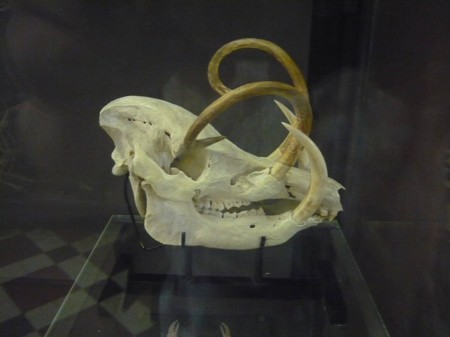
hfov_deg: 55.4
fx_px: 429
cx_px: 225
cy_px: 168
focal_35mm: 33
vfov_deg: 42.9
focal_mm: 5.5
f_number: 2.8
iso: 800
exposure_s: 1/8
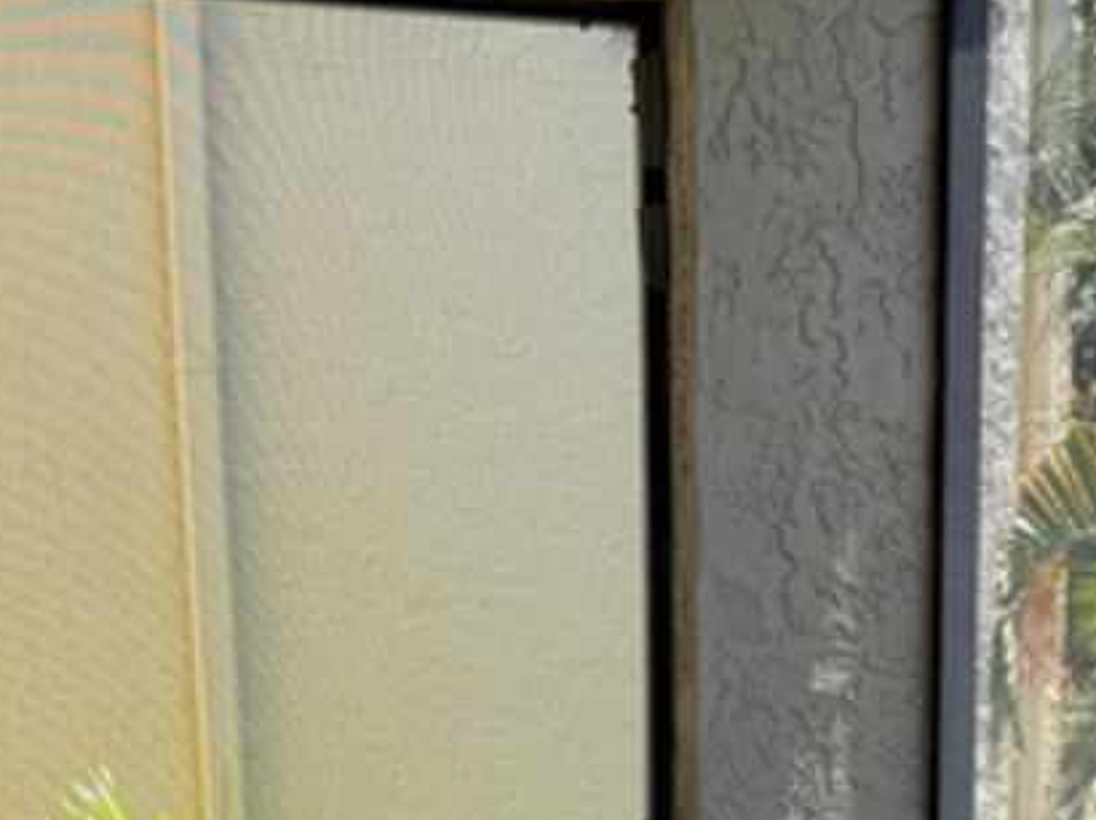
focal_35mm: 75
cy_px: 999
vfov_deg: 18.5
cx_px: 922
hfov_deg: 25.4
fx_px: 2373
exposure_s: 1/1091
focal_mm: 6.76
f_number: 1.78
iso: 80
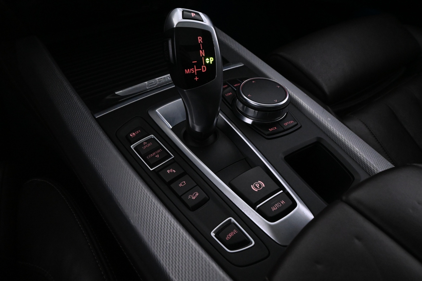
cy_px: 140
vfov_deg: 47.9
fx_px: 316
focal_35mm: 27
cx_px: 211
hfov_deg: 67.4
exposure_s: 1/40
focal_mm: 18
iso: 5000
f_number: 7.1
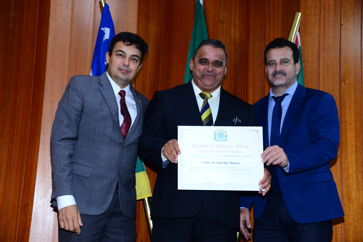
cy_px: 121
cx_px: 182
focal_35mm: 55
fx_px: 555
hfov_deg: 36.2
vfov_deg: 24.6
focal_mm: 55
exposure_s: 1/125
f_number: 4.5
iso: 2500
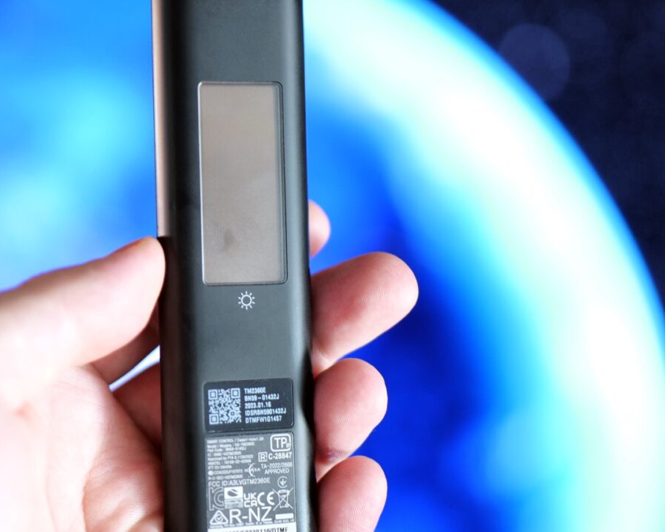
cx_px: 213
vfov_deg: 18.3
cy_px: 237
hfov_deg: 22.6
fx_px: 1653
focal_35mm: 84
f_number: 1.8
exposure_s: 1/50
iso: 4000
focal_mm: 50
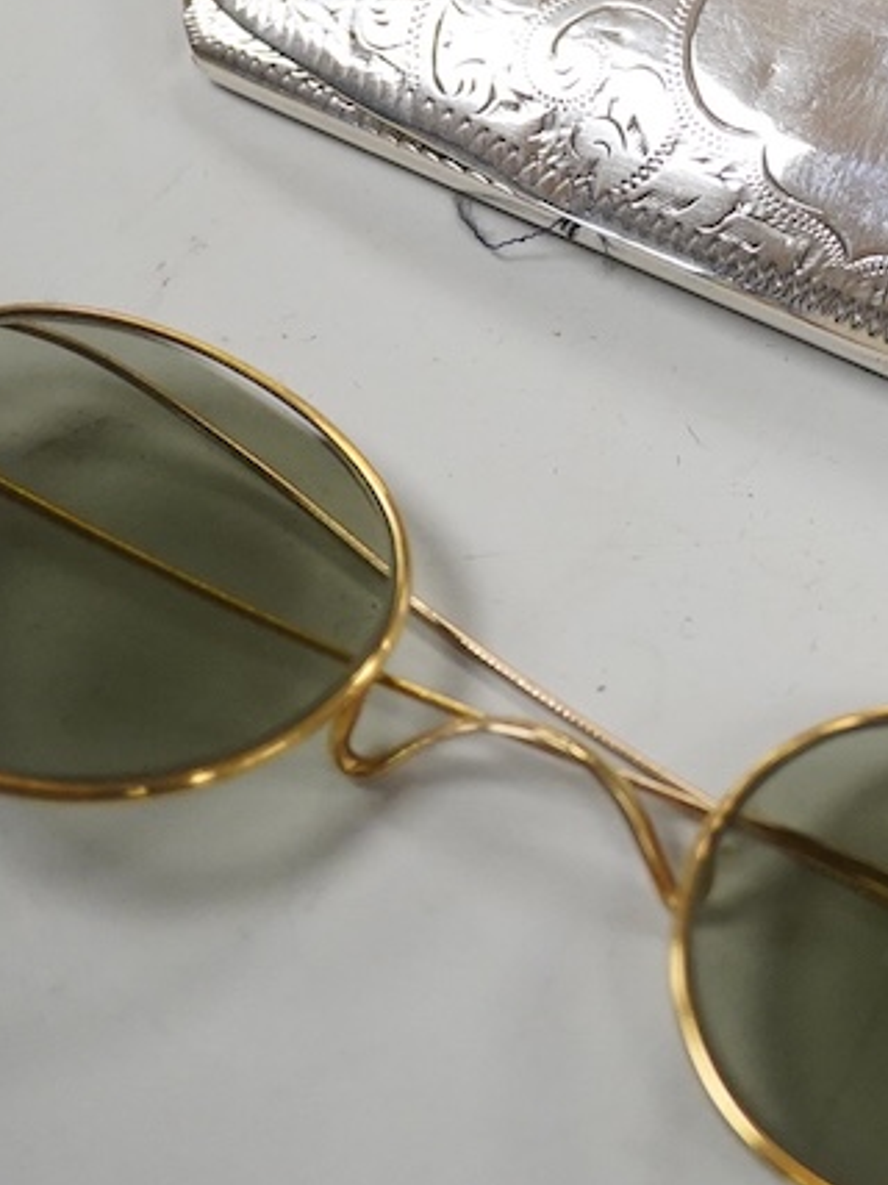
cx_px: 1239
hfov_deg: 12.5
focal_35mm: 114
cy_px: 186
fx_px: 3901
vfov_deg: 17.1
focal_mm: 30
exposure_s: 1/640
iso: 2500
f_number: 3.5
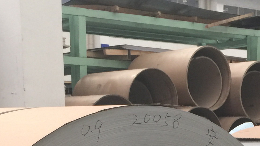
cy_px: 274
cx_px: 155
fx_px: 641
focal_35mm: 93
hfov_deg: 22.9
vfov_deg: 11.9
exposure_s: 1/17
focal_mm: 4.15
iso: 40
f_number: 2.2
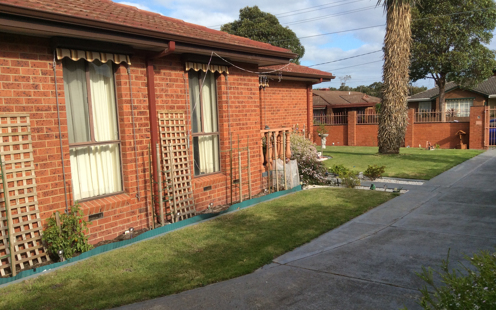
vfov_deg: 36.3
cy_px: 164
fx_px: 473
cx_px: 248
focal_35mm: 35
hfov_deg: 55.3
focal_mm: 3.3
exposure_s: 1/953
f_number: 2.4
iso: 32
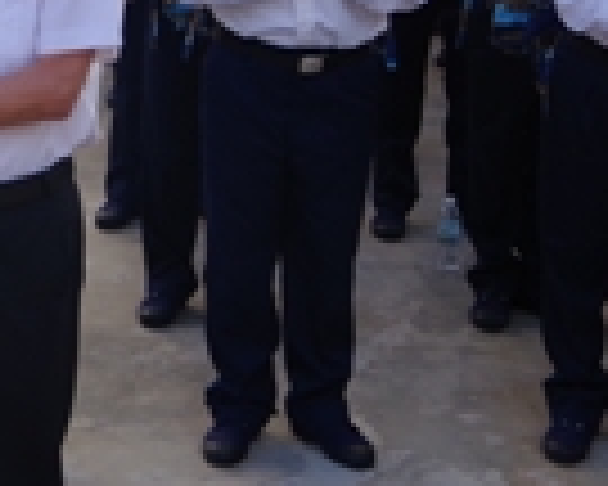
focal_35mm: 123
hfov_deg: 14.8
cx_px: -230
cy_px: 56
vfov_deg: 12.5
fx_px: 2213
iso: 200
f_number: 7.1
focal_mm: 24
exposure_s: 1/125
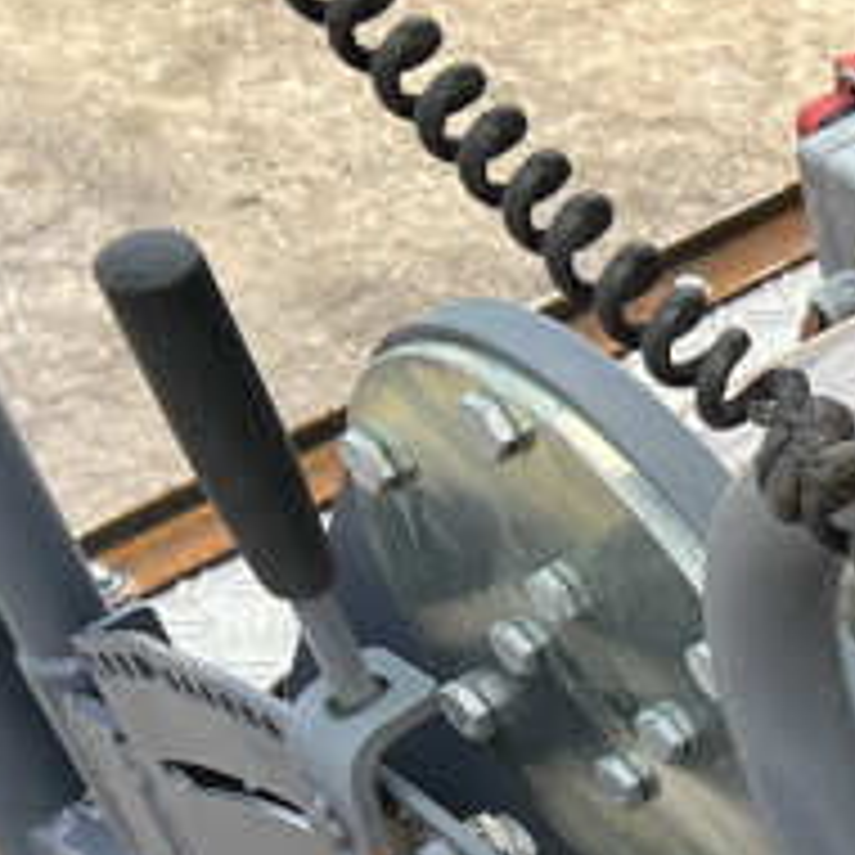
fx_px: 3381
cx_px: 2061
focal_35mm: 121
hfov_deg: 11.7
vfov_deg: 13.3
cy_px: 1408
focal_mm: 5.7
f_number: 1.5
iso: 50
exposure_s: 1/621
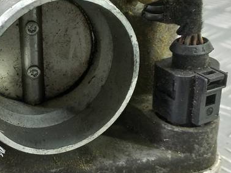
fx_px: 454
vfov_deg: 21.6
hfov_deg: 28.1
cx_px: 53
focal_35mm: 68
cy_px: 66
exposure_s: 1/50
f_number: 1.8
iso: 160
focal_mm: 4.6
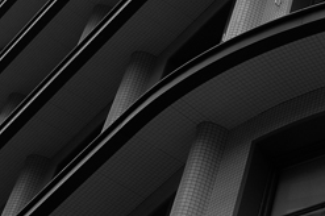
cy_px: -136
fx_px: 1343
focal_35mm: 149
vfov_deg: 8.9
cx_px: 572
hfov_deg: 12.6
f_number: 4.5
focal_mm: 24
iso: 400
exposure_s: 1/250
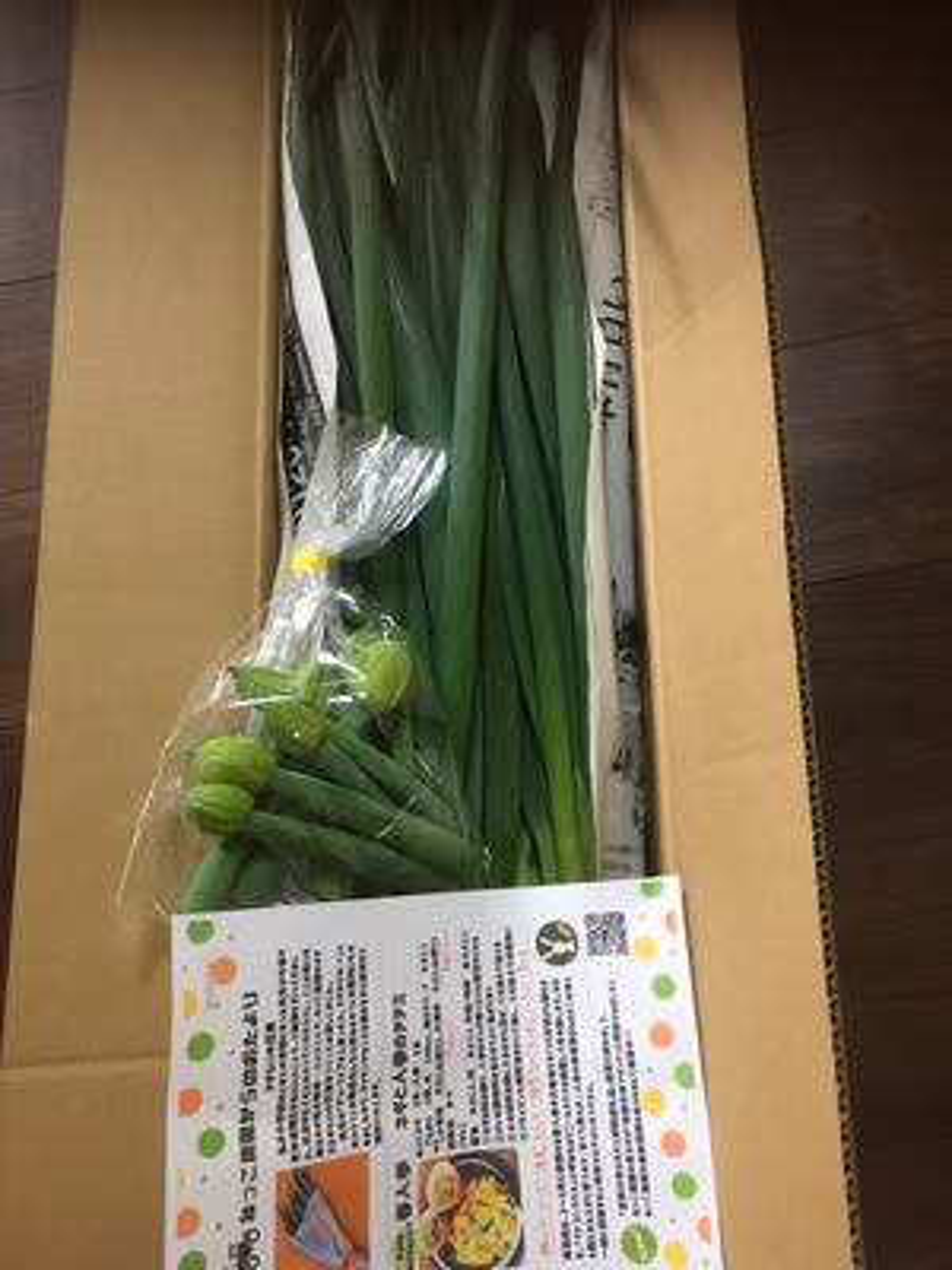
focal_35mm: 29
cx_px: 476
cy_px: 635
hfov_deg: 48.2
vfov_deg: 61.7
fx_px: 1063
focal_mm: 4.15
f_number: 2.2
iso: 160
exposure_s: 1/30
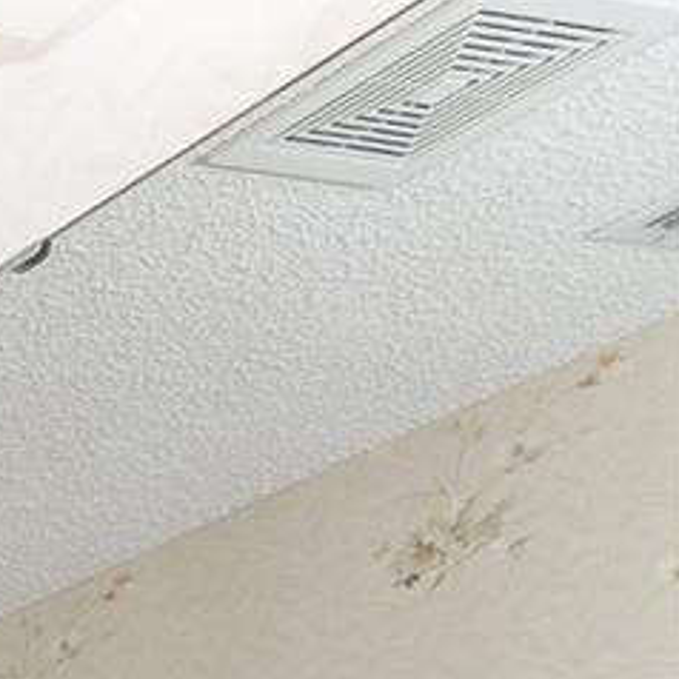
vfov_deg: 15.8
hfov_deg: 10.1
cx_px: -1595
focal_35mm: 80
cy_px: 1449
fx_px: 1775
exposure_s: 1/13
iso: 400
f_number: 7.1
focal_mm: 14
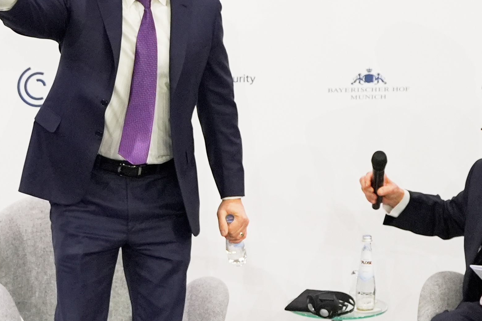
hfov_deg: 4.7
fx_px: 5810
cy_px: 246
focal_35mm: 434
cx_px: -149
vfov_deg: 3.2
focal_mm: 115
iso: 2000
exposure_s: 1/500
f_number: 2.8
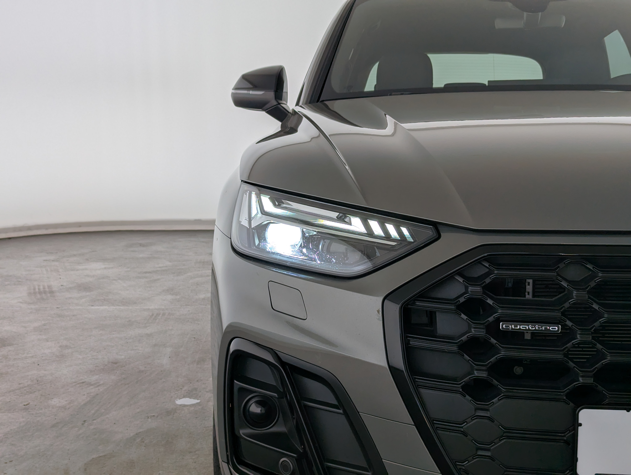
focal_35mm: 48
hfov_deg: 39.6
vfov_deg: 30.3
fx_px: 876
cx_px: 316
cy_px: 238
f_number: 1.85
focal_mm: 6.81
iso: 43
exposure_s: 1/598
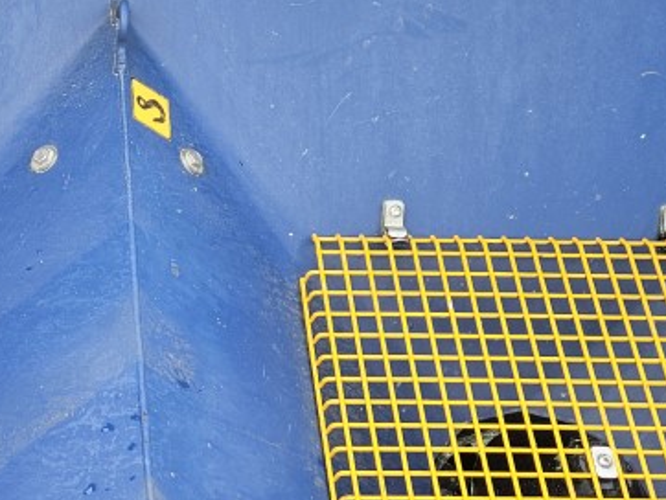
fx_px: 1251
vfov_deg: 22.6
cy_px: 309
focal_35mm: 65
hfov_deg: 28.7
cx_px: 75
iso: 50
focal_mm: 5.4
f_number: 1.8
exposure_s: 1/180
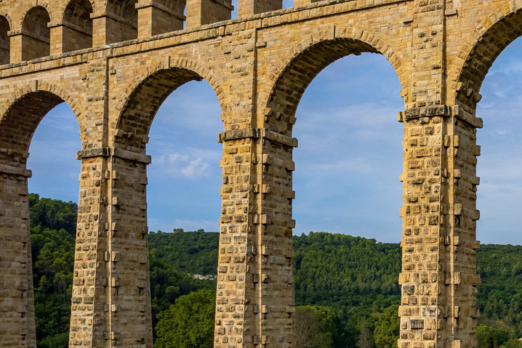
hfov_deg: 37.2
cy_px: 304
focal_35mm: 49
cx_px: 488
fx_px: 711
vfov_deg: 26.7
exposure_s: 1/3200
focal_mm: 8.4
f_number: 2.8
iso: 100
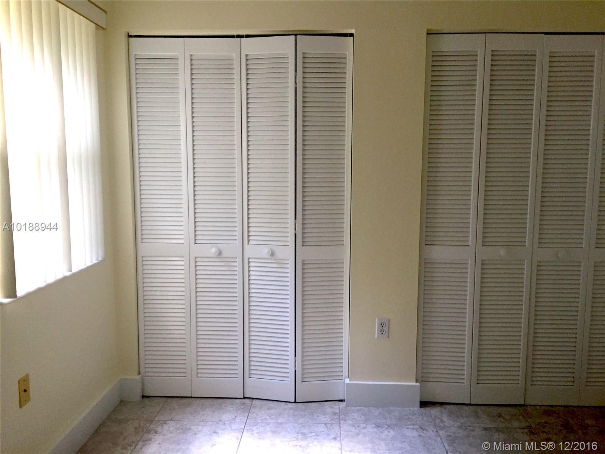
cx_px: 302
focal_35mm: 29
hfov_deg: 61.7
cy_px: 227
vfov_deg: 48.2
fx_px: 507
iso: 160
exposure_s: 1/30
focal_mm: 4.15
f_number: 2.2
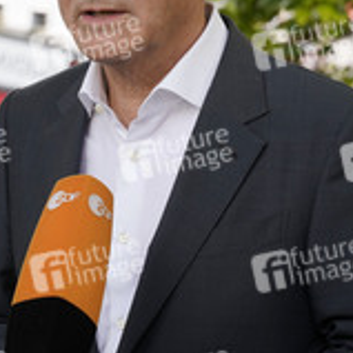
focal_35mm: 181
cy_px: 100
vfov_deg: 9.6
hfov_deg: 9.7
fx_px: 2088
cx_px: 117
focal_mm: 75
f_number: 6.3
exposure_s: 1/200
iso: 250
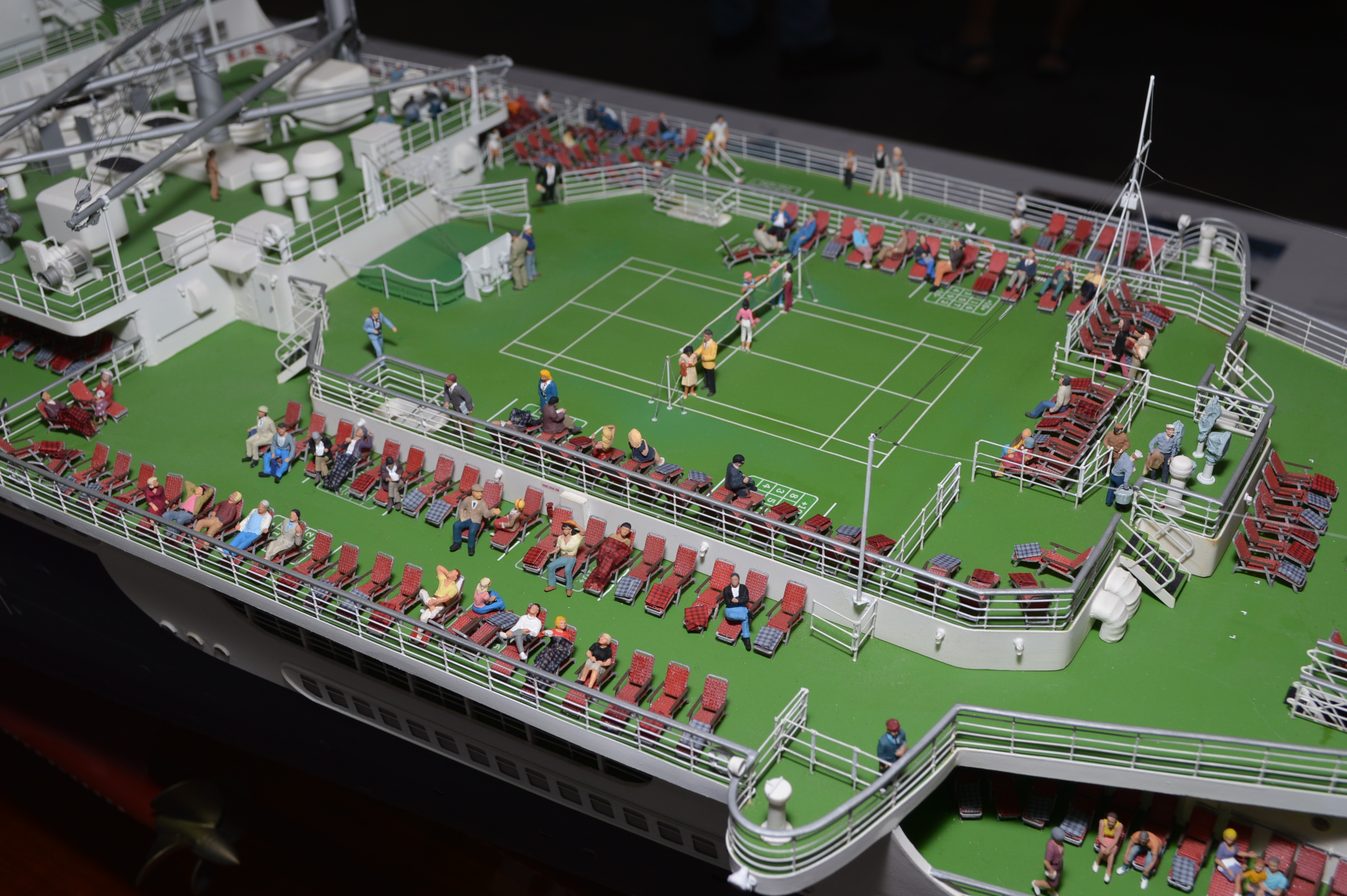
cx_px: 674
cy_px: 448
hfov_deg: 49.6
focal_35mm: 39
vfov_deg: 34.1
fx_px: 1458
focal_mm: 26
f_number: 8
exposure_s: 1/60
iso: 100
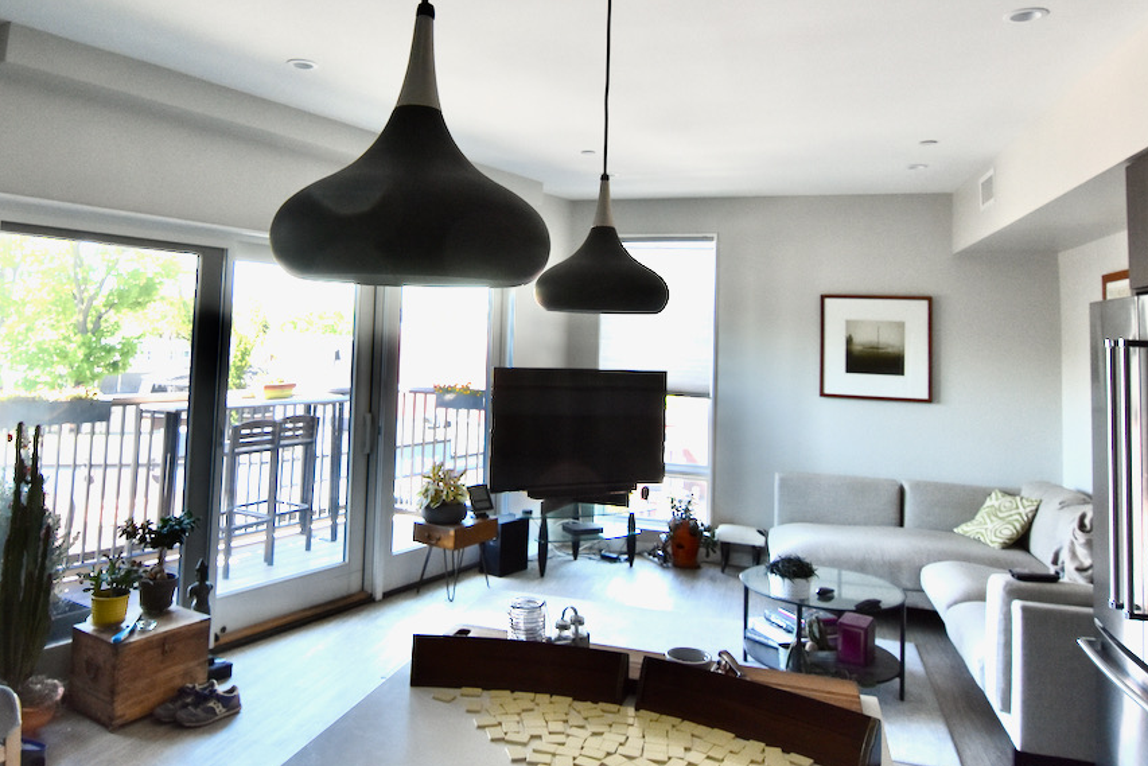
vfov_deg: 50.9
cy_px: 261
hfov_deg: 71.9
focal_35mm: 25
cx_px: 529
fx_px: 789
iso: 800
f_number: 5.6
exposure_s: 1/125
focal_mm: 11
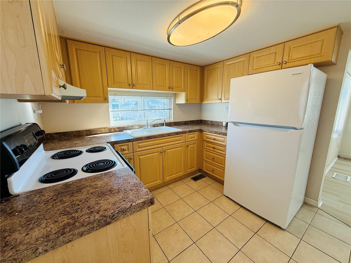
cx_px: 176
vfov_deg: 85.7
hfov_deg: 102.1
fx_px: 142
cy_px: 132
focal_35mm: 14
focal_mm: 2.22
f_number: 2.2
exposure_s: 1/120
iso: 80
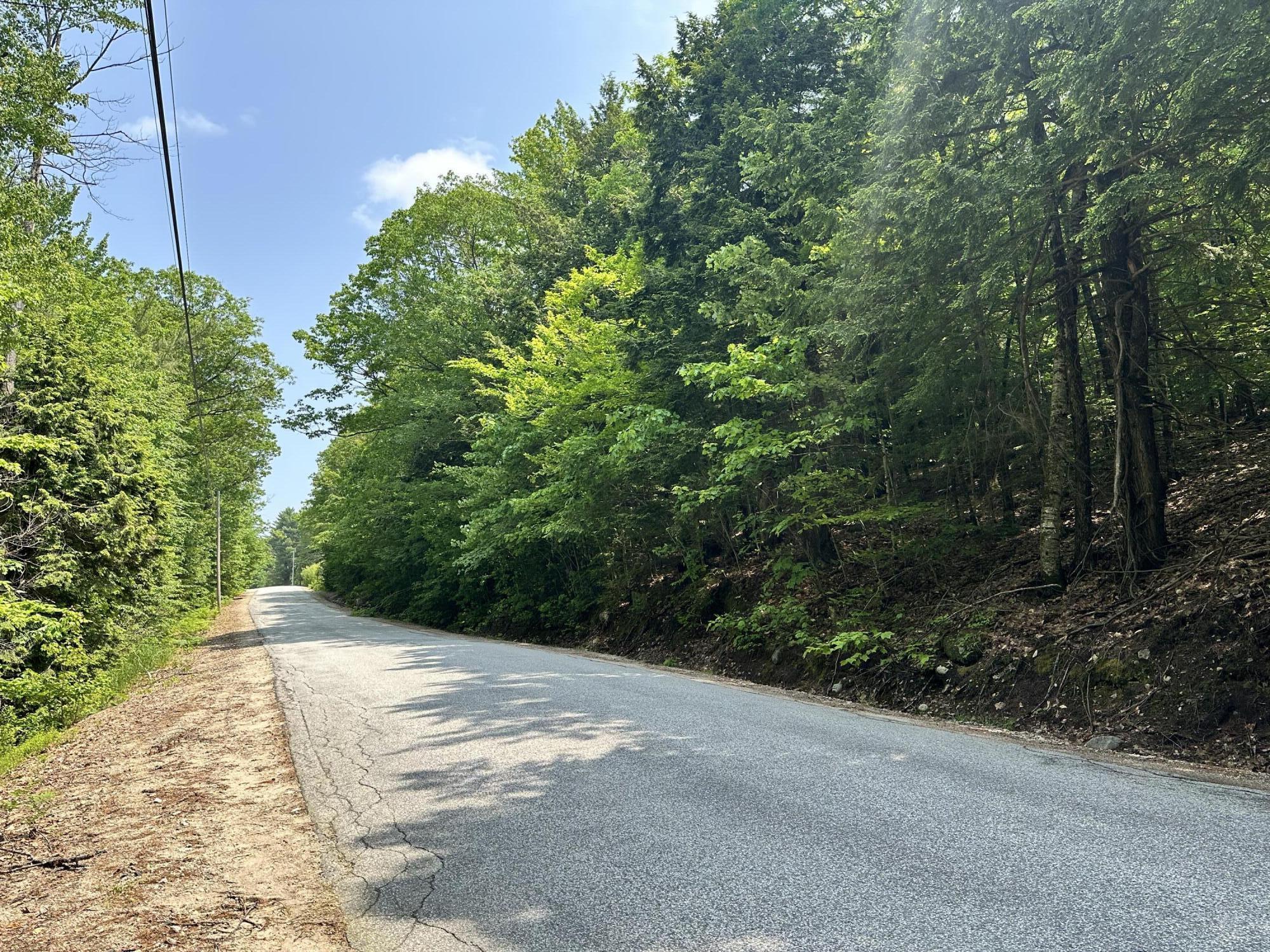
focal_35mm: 24
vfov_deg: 56.8
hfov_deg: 71.6
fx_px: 881
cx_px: 635
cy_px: 476
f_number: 1.78
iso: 80
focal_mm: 6.86
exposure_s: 1/1664
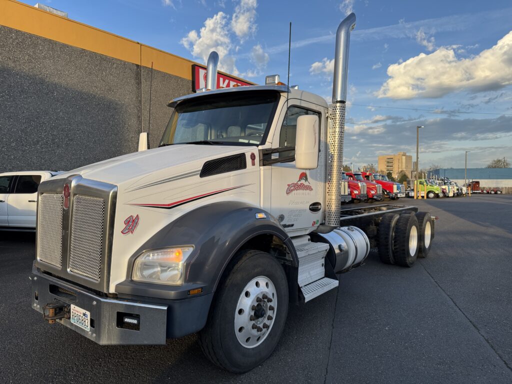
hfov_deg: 71.6
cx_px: 256
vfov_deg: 56.8
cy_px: 192
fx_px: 355
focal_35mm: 24
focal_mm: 6.76
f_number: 1.78
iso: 80
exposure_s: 1/1311
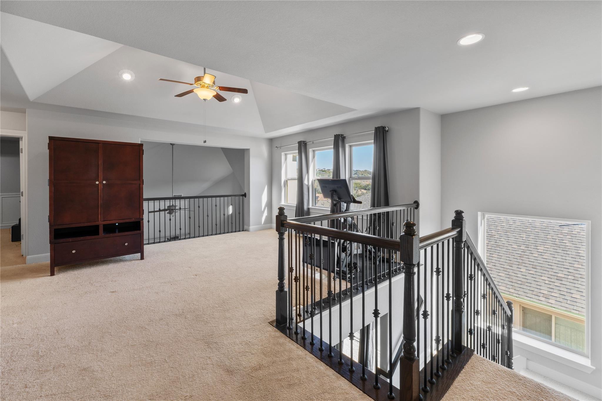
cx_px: 301
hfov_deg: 100.4
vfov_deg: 77.3
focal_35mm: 15
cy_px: 200
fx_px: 251
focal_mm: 10
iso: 100
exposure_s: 1/5
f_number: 10
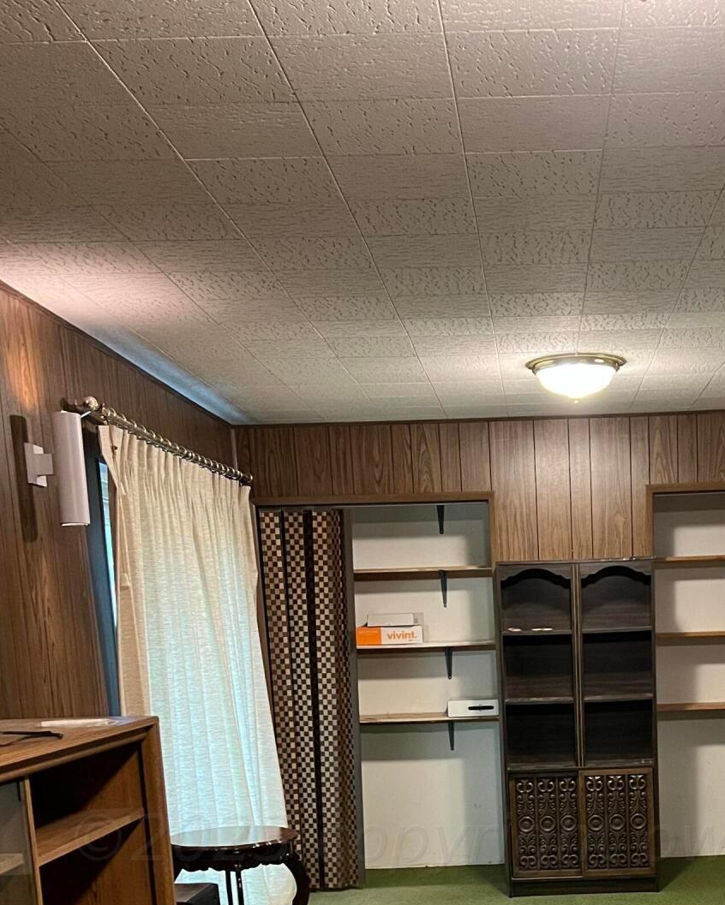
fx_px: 1287
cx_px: 587
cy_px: 842
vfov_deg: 36.0
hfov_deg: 30.6
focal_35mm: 48
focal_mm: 5.7
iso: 400
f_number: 1.5
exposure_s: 1/40
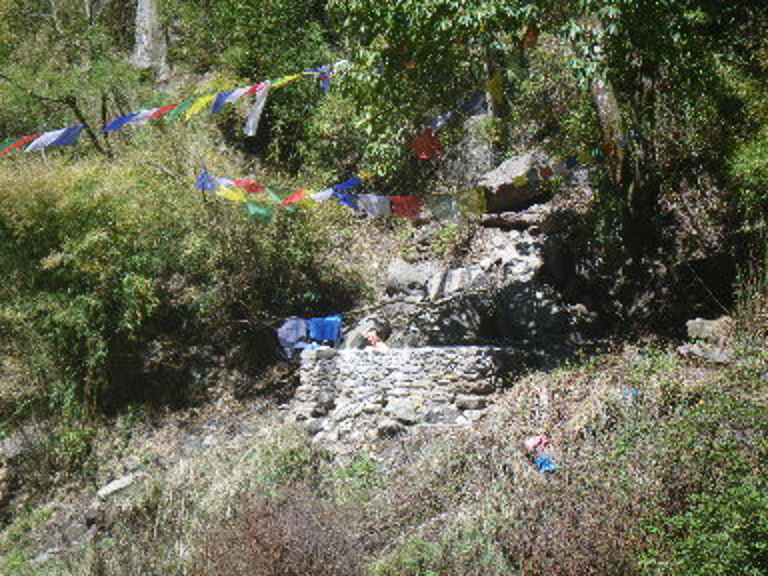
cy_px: 288
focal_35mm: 140
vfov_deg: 10.6
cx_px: 384
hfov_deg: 14.1
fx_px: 3106
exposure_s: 1/250
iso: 125
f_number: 5.5
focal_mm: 25
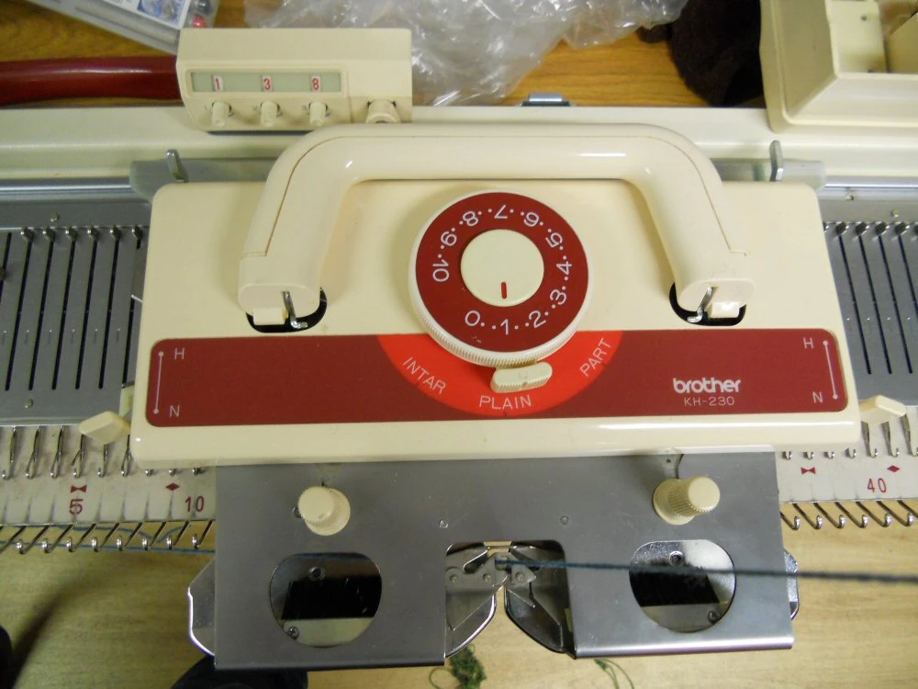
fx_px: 716
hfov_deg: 65.3
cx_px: 459
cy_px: 344
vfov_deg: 51.4
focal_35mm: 27
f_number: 3.2
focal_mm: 4.9
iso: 320
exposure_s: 1/30
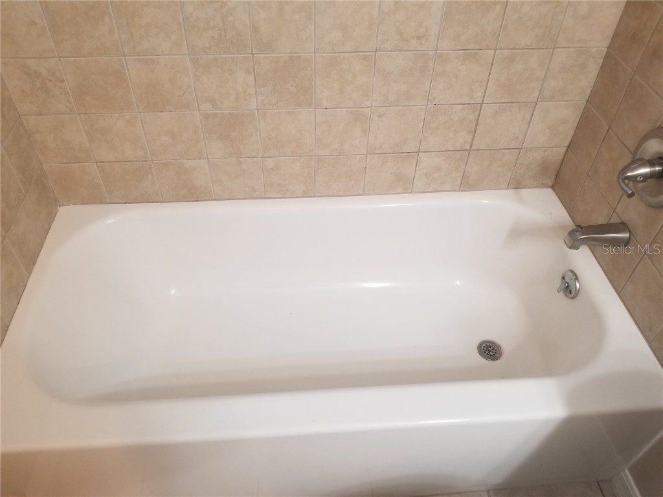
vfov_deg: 53.1
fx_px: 498
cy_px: 248
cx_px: 332
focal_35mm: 26
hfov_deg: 67.3
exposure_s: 1/30
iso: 200
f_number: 1.7
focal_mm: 4.25
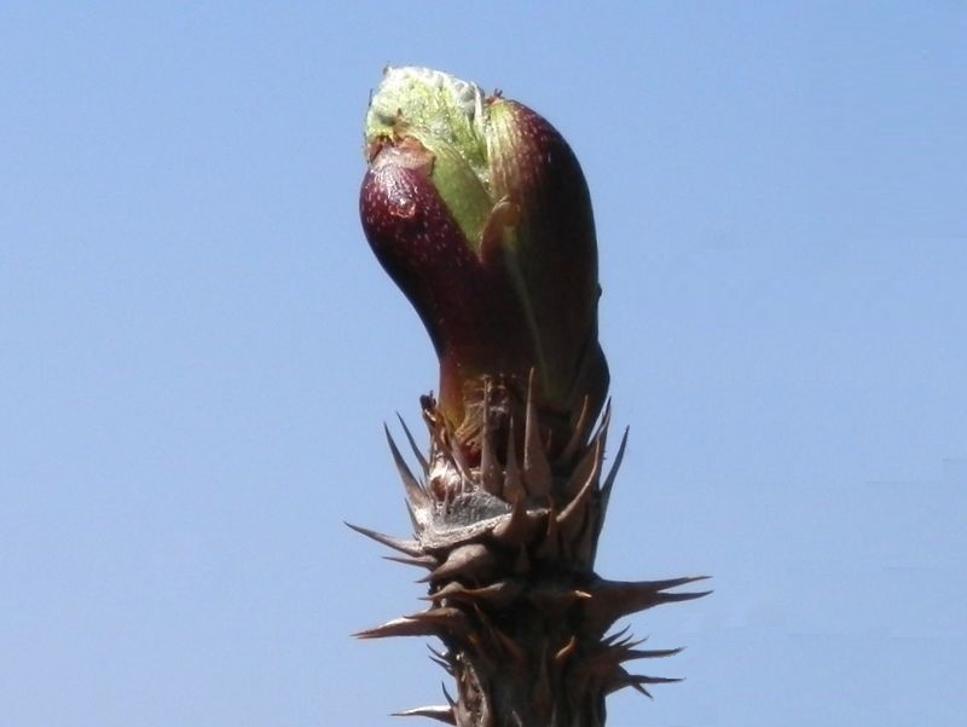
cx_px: 484
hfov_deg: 11.7
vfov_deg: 8.8
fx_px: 4724
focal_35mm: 169
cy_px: 364
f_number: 5.7
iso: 80
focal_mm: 30.2
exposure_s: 1/800
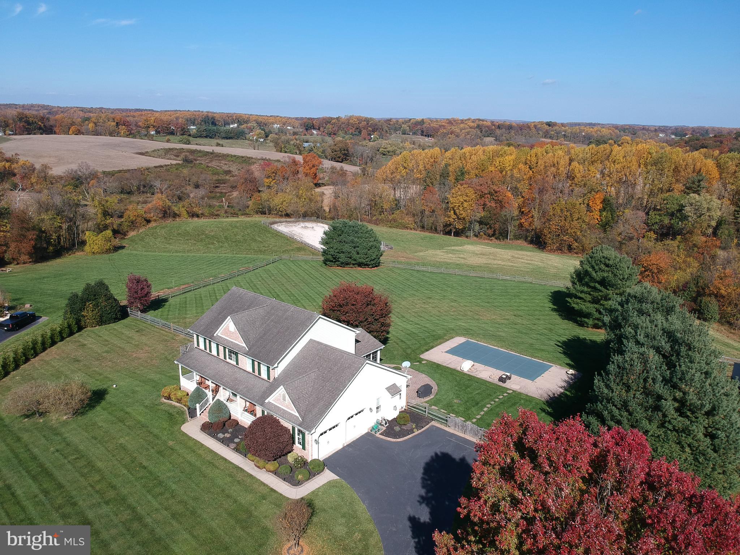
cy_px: 278
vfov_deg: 54.9
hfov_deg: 69.4
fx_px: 534
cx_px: 370
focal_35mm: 25
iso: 101
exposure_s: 1/1250
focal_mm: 4.49
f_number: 2.6
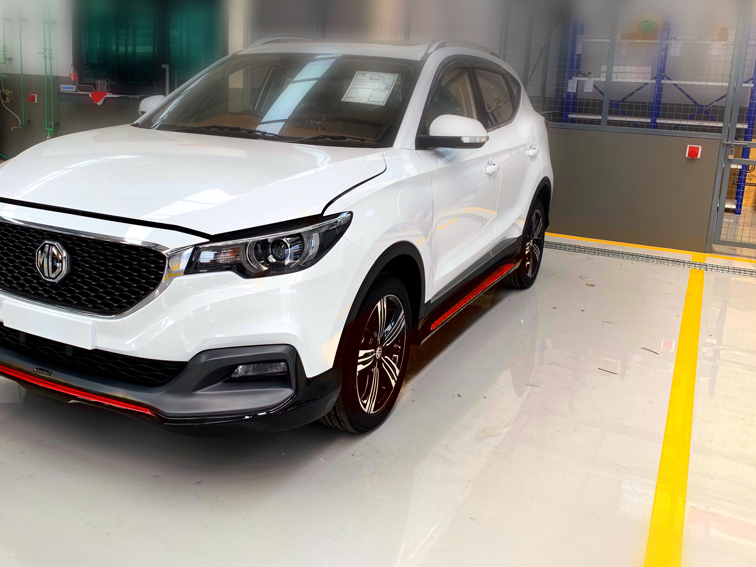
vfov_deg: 41.6
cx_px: 319
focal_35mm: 34
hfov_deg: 53.7
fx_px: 743
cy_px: 227
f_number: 1.8
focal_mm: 4.25
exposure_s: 1/237
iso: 25
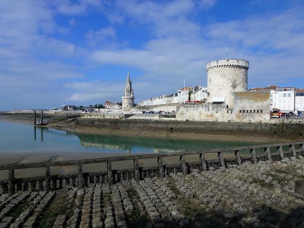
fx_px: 220
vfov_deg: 54.9
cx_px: 152
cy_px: 114
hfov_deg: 69.4
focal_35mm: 25
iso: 100
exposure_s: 1/1600
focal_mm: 4.3
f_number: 4
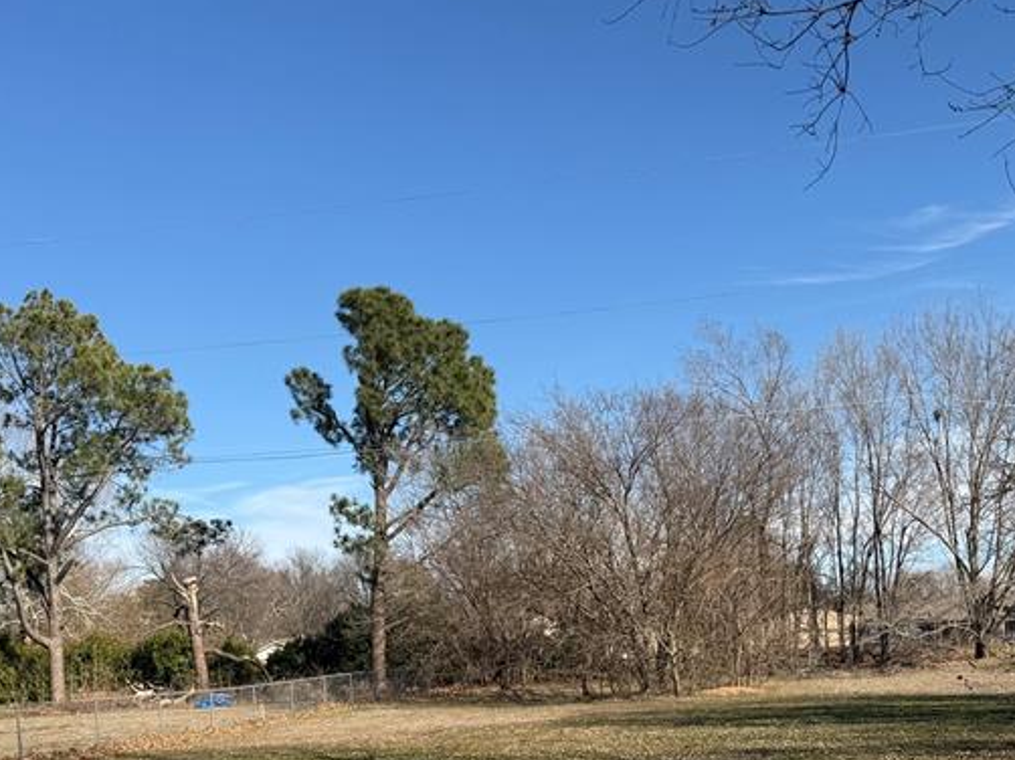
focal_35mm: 49
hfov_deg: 38.9
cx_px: 544
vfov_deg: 28.1
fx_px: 1436
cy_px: 734
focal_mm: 6.76
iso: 80
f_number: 1.78
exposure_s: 1/3953
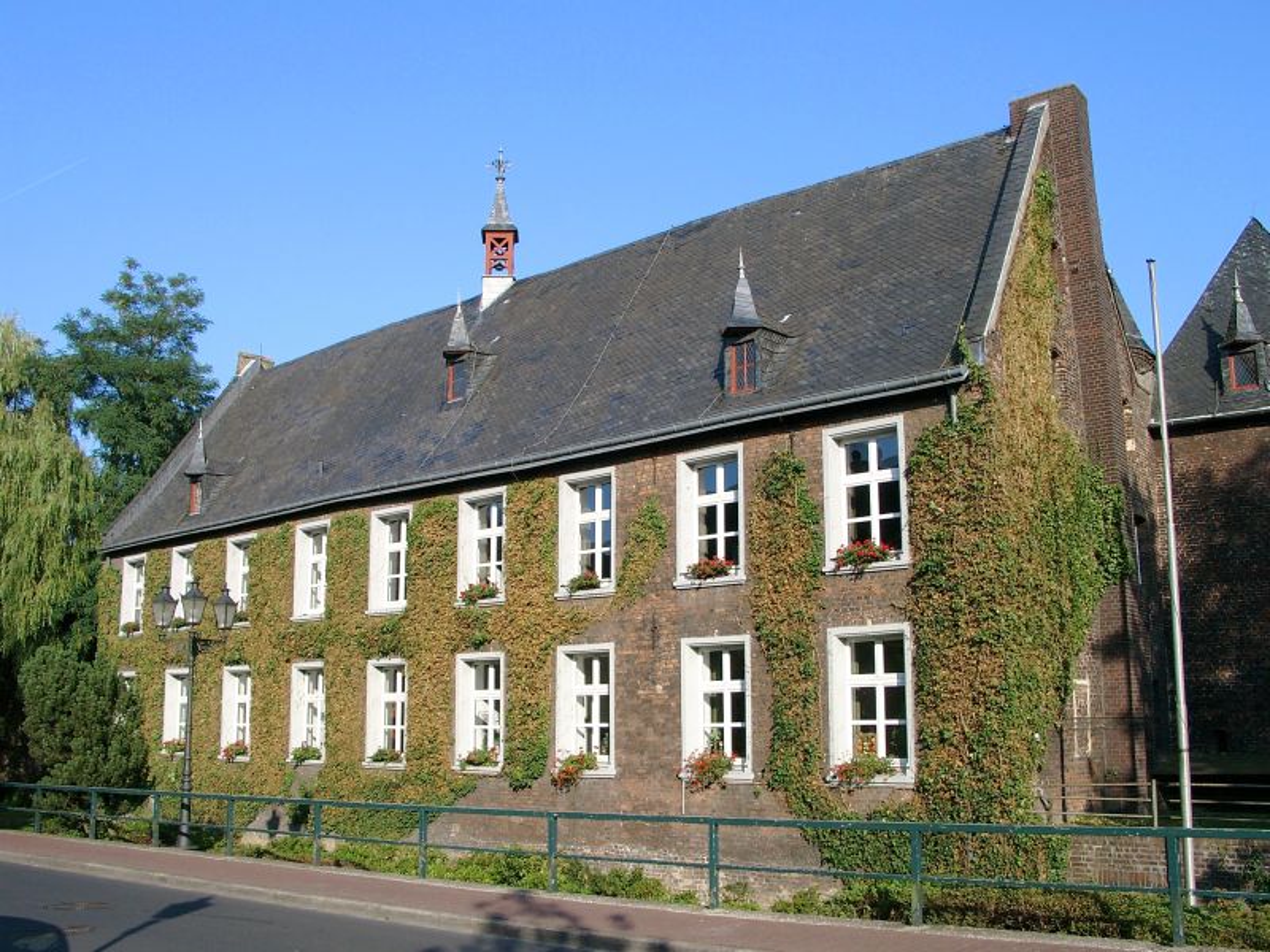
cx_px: 635
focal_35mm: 34
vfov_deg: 41.8
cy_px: 476
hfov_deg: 54.0
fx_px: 1247
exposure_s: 1/599
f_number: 4
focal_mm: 7.13
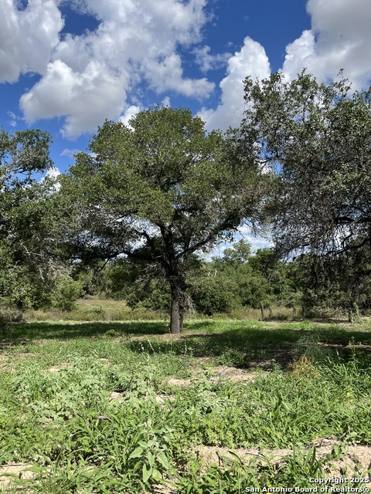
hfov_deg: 53.1
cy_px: 247
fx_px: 372
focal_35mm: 26
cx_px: 186
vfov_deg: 67.3
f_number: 1.6
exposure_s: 1/3049
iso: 50
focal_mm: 5.1
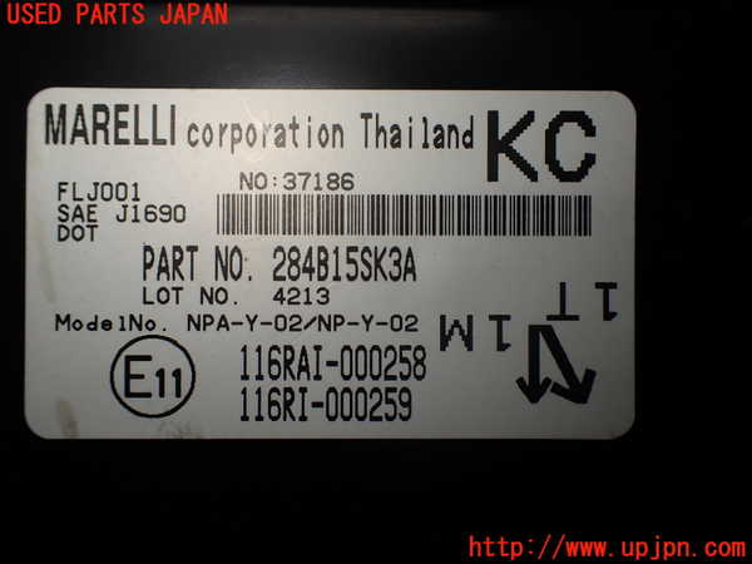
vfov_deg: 46.8
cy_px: 282
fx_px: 652
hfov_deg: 60.0
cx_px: 376
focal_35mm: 30
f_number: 3.2
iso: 100
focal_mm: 5.4
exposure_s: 1/200
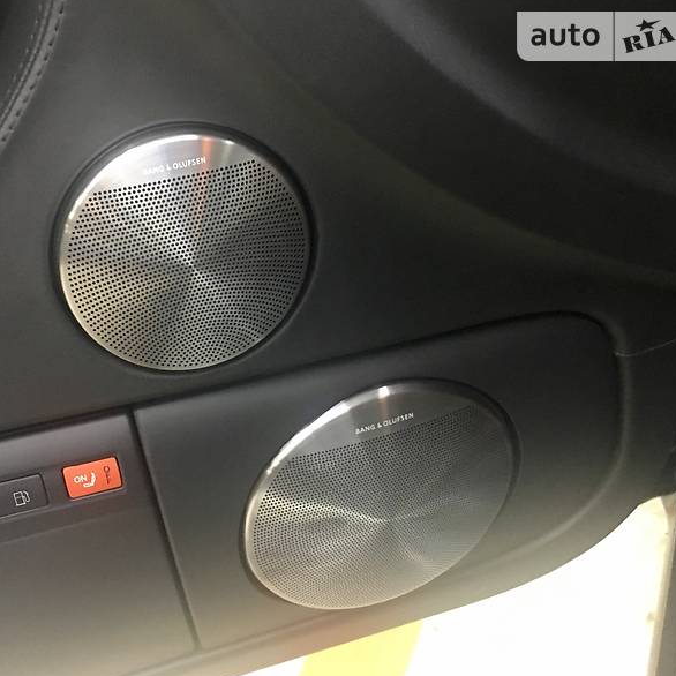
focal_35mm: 35
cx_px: 239
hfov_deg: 46.6
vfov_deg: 47.2
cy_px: 344
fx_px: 773
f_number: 2.2
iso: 125
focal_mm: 4.2
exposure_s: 1/8
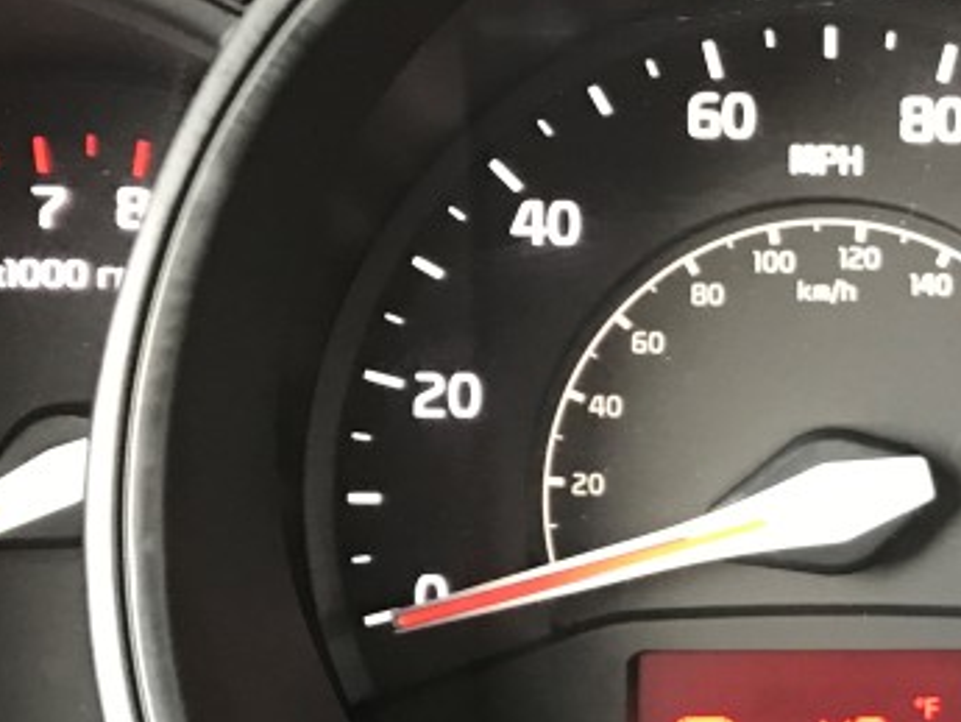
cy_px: 454
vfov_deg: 17.8
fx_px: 2305
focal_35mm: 83
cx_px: 919
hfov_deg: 22.8
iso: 50
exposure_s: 1/15
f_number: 1.8
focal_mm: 3.99
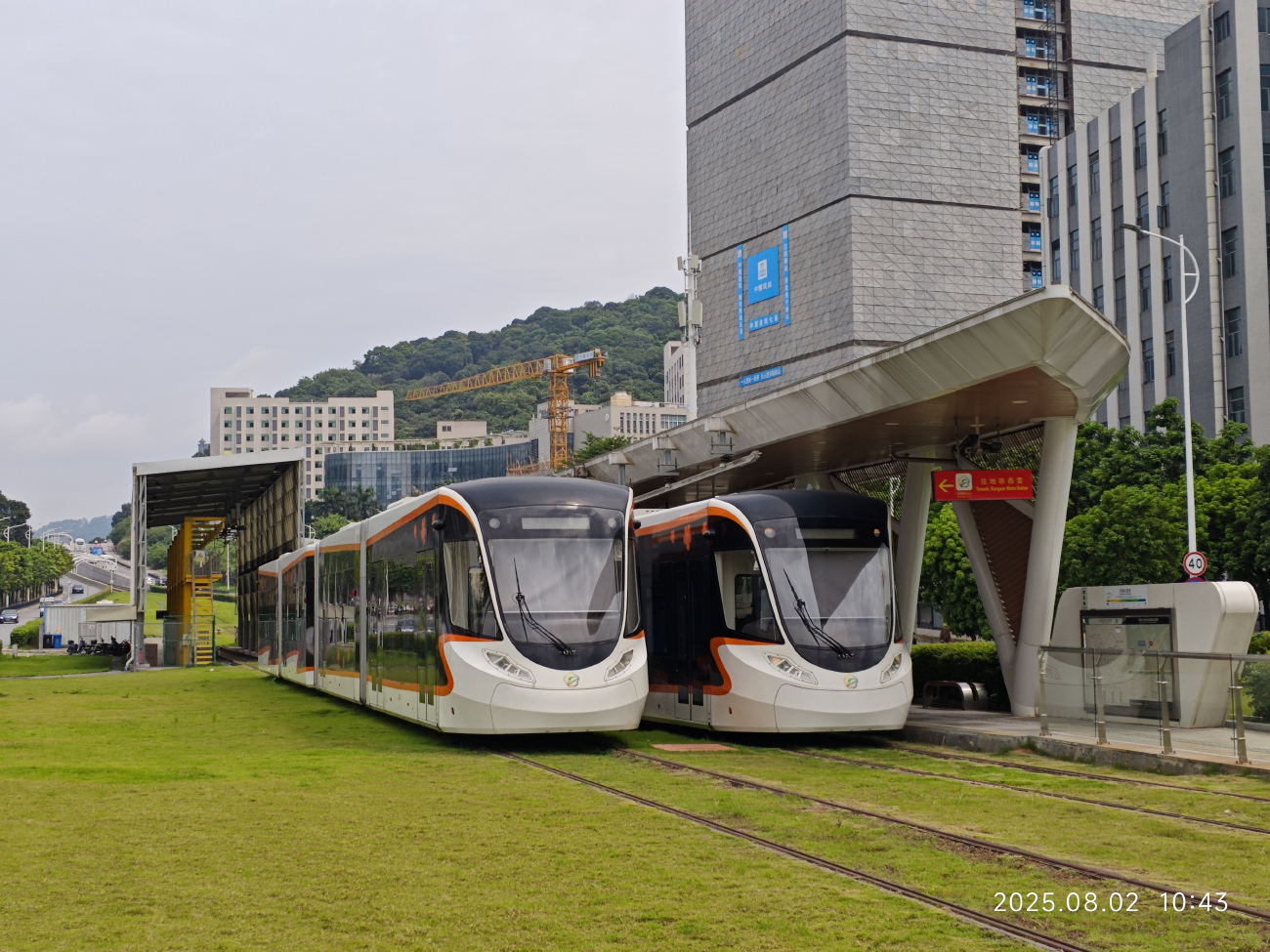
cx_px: 635
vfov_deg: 29.7
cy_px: 476
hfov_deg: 38.9
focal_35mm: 49
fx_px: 1798
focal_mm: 5.84
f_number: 1.6
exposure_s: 1/2309
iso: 50
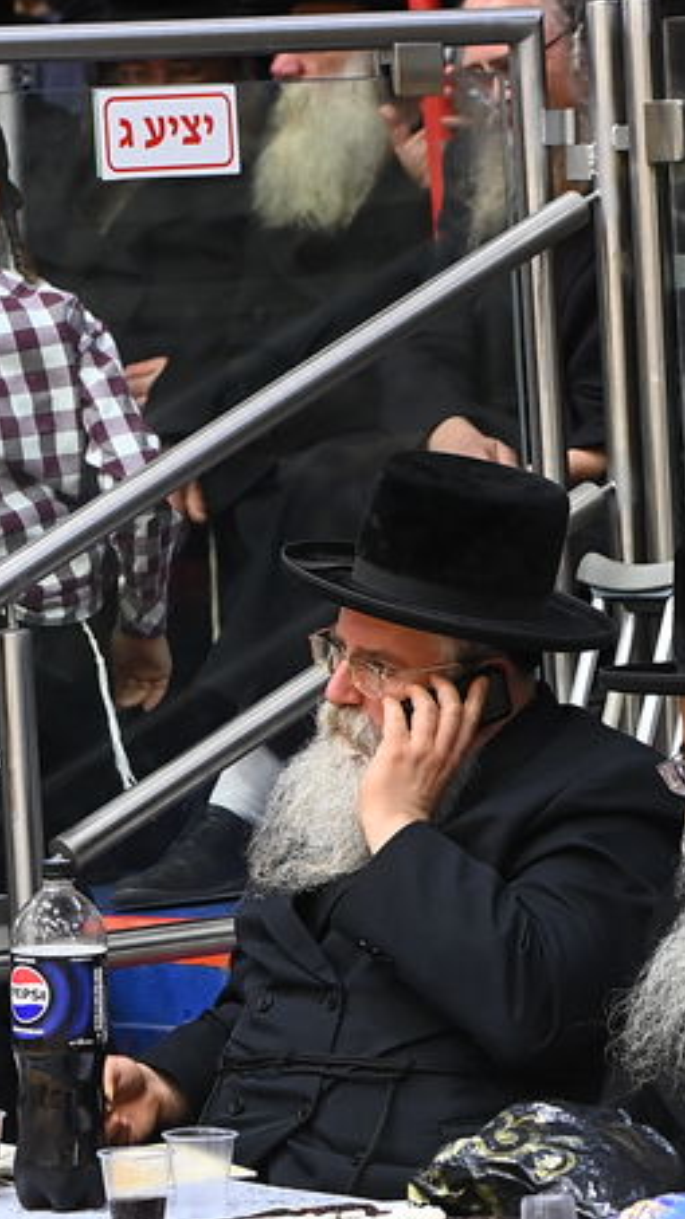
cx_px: 578
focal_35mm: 226
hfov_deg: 5.4
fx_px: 7306
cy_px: 925
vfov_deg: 9.5
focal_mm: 70
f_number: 3.5
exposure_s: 1/200
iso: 1000
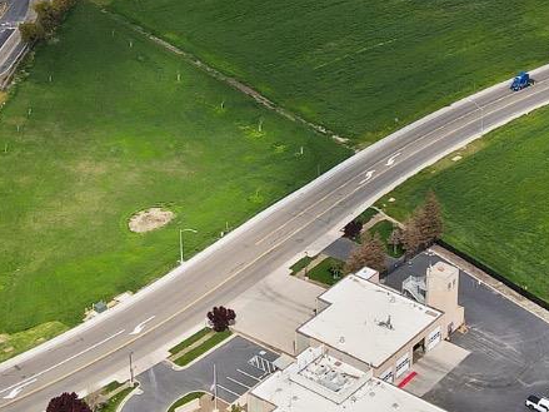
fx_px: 1300
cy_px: -26
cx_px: 333
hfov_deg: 23.8
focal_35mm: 82
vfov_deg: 17.5
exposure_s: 1/80
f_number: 2.8
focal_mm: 4.5
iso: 100
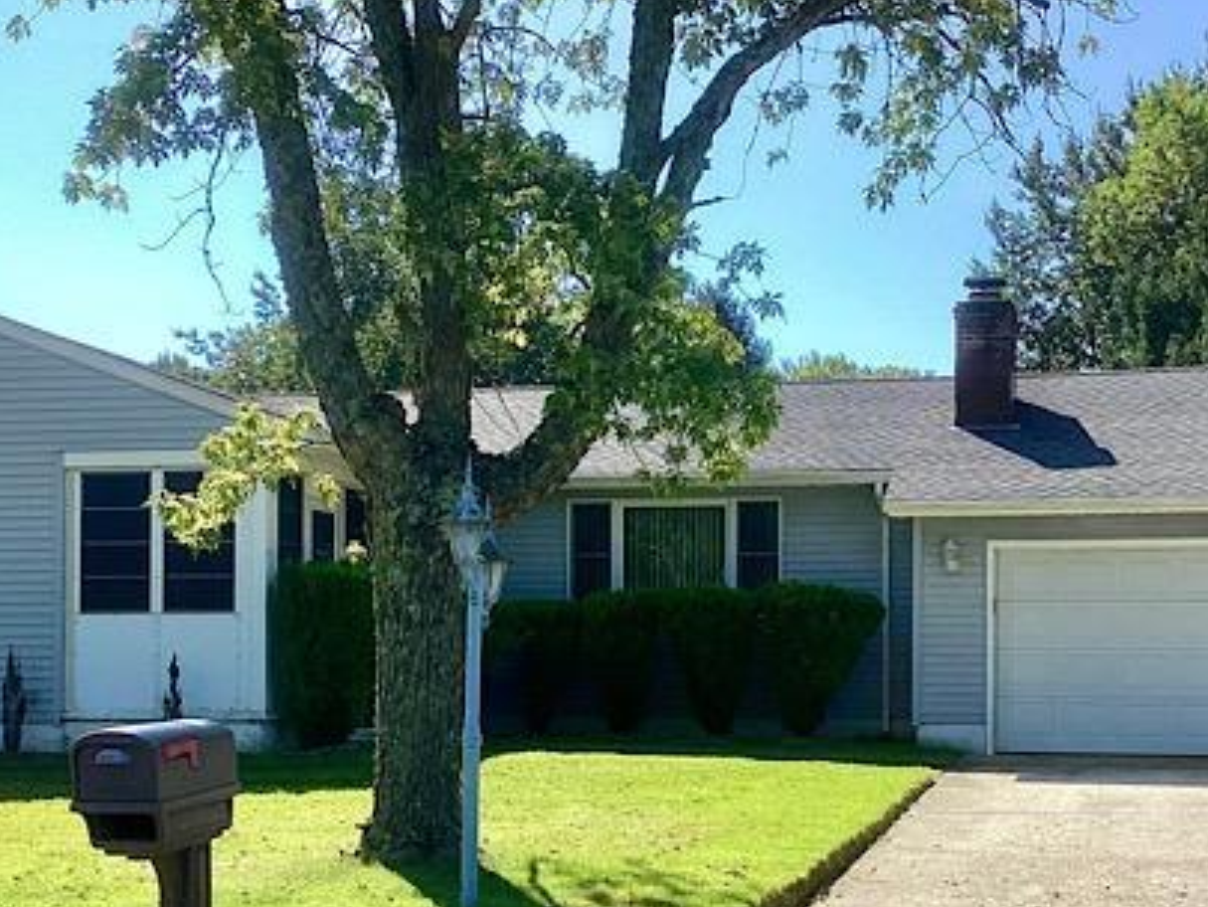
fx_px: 1710
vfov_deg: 29.7
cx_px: 638
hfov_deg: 38.9
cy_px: 492
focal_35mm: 49
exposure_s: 1/1045
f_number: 2.4
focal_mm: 3.3
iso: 25
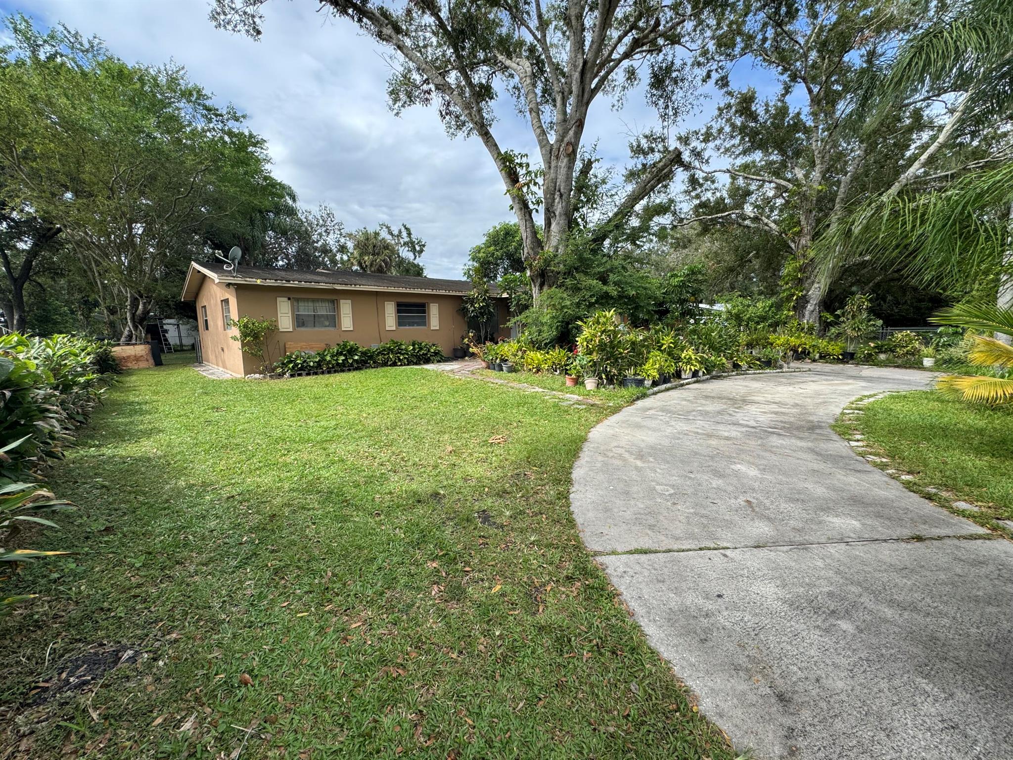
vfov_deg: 85.7
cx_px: 506
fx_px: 410
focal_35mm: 14
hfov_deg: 102.1
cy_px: 380
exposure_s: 1/821
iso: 50
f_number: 2.2
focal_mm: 2.22
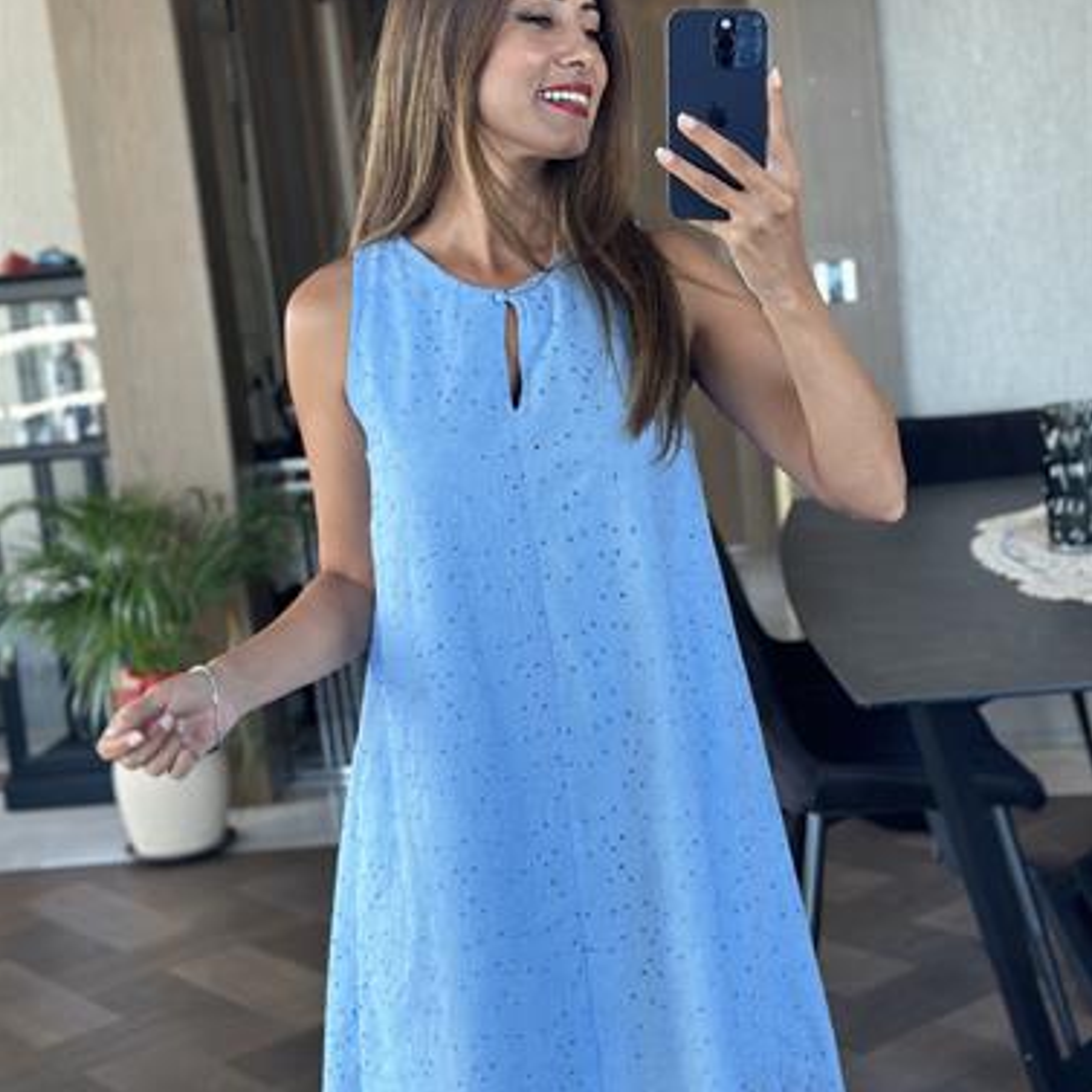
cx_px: 545
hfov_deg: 30.0
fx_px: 2034
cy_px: 533
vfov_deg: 30.0
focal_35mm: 57
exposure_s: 1/85
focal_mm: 6.86
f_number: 1.78
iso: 125
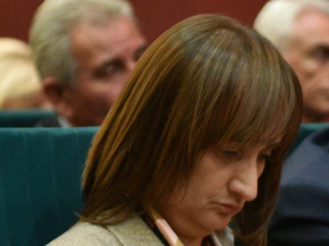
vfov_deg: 5.5
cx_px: 138
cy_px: 192
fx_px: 2585
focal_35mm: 272
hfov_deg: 7.3
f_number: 2.8
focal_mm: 70
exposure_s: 1/100
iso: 3200
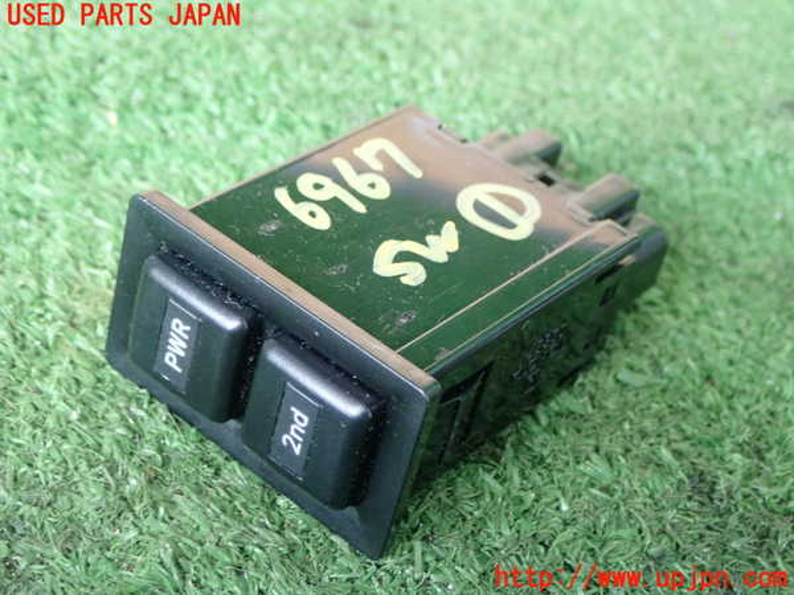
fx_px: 1697
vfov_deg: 19.9
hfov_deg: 26.3
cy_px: 298
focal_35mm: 74
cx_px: 397
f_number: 4.2
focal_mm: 13.47
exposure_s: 1/25
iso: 800
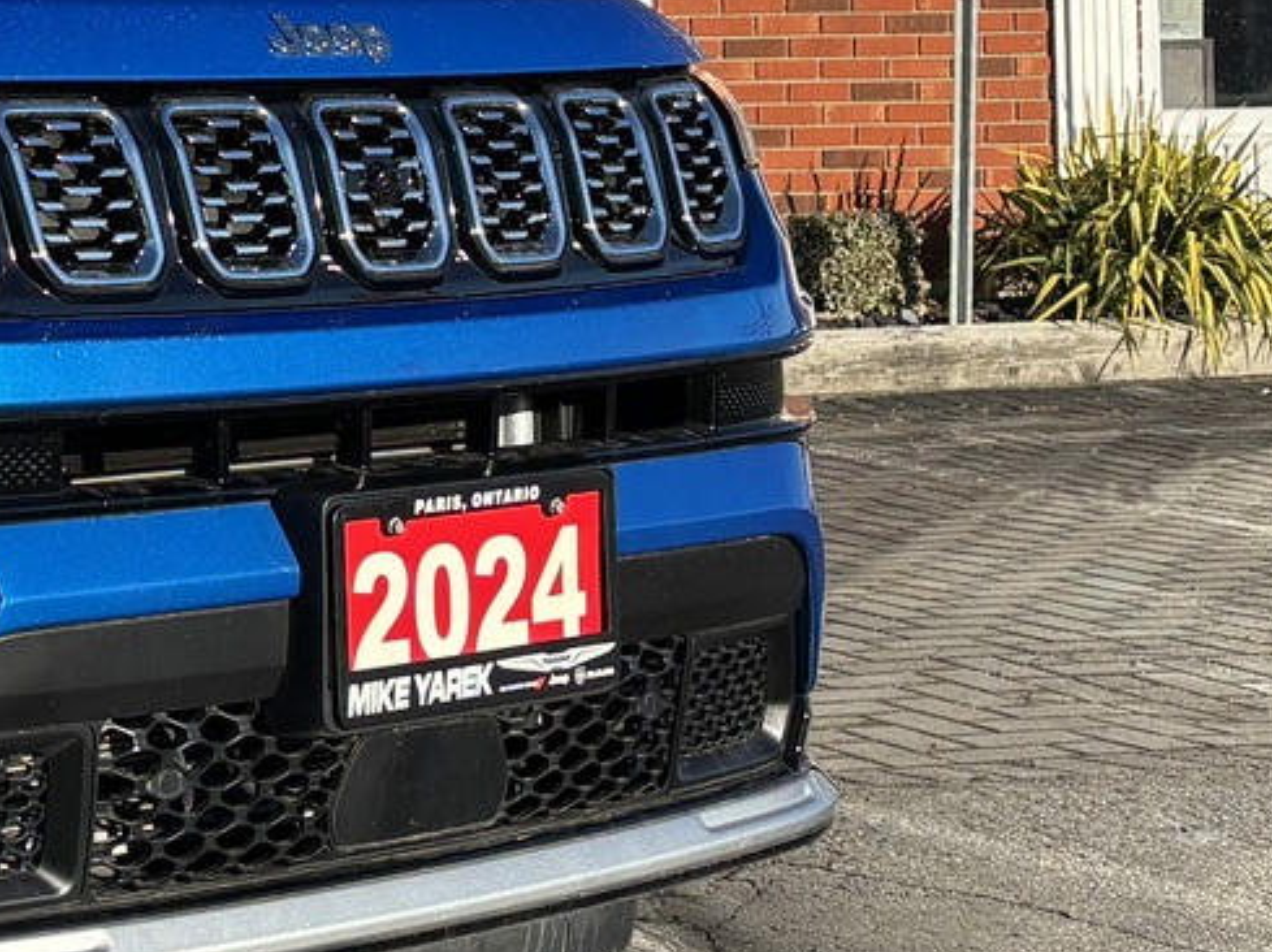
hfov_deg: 16.6
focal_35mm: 109
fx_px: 4002
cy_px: 73
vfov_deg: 13.4
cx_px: -564
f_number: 1.6
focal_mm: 5.96
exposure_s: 1/2639
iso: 50
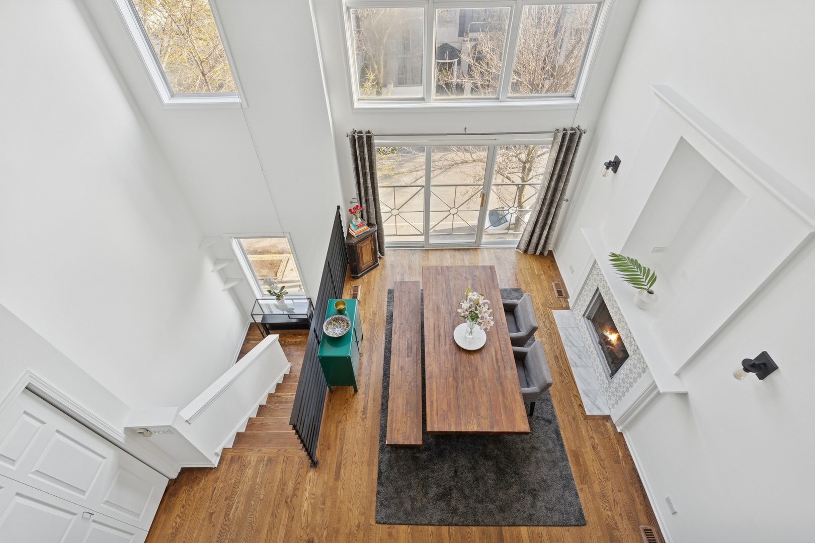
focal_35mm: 16
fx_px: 362
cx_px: 408
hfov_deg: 96.7
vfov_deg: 73.7
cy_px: 272
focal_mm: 16
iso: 320
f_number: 8
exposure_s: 1/40
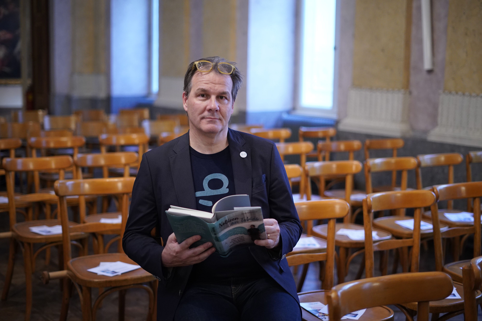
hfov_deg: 39.6
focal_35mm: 50
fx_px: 669
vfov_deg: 27.0
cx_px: 241
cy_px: 160
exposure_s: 1/160
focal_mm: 50
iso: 2500
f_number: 1.8
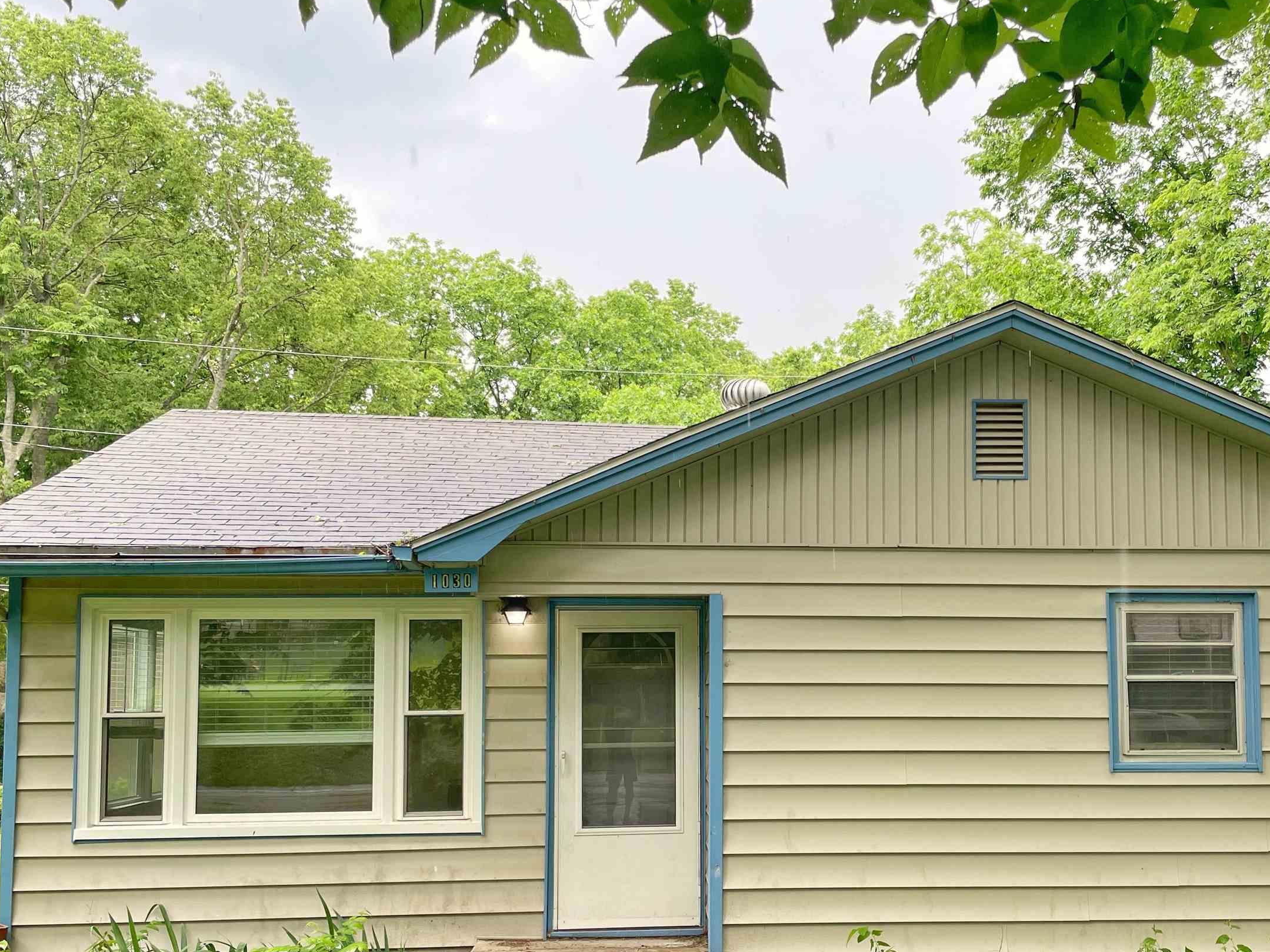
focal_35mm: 37
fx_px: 1357
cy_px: 623
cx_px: 767
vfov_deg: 38.3
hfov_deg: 49.8
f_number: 1.6
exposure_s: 1/170
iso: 32
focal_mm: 4.2
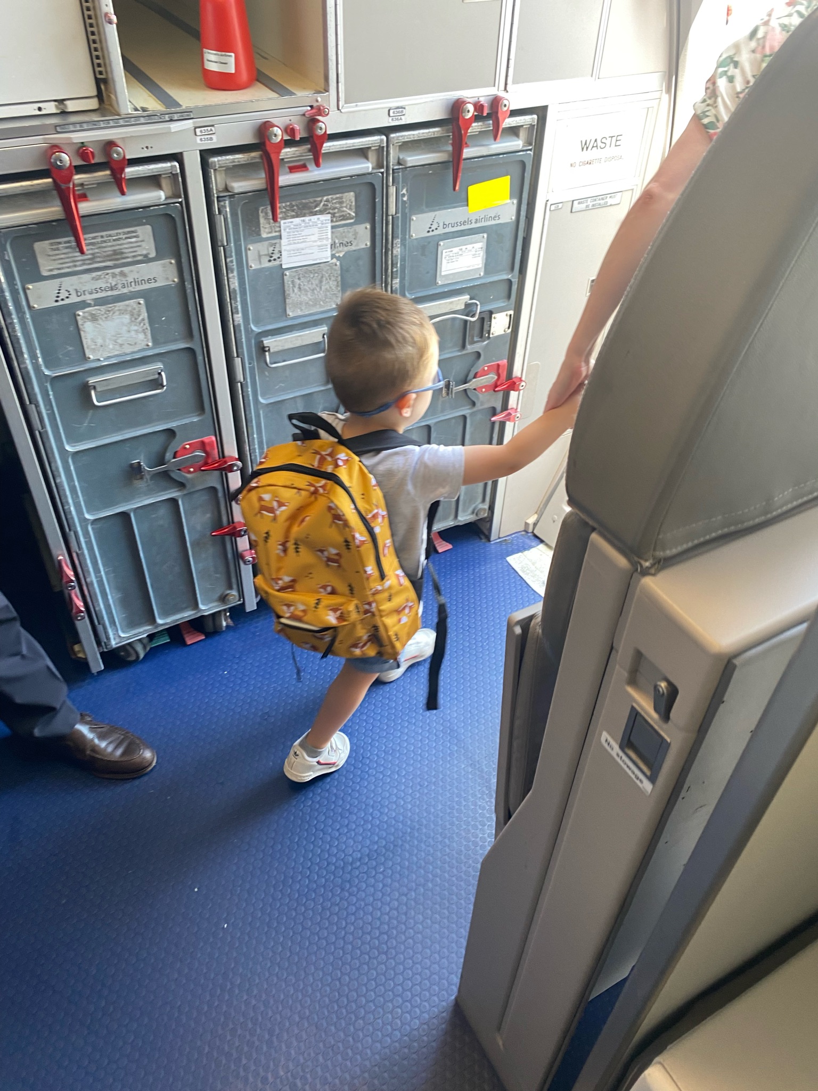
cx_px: 409
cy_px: 546
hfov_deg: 53.0
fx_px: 819
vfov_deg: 67.3
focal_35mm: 26
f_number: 1.8
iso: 100
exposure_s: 1/57
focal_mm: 4.25
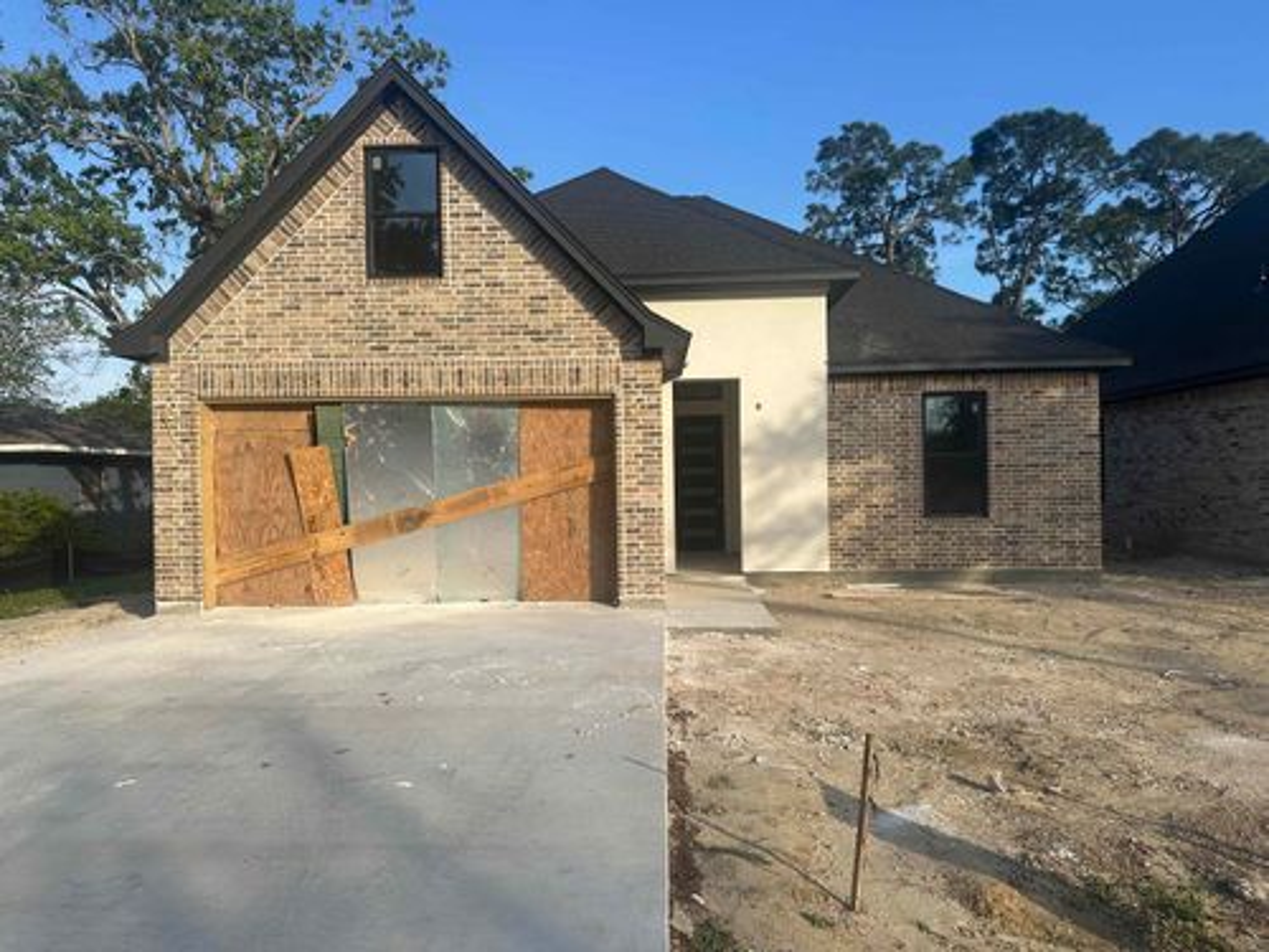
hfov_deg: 71.6
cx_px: 634
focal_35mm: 24
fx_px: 880
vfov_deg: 56.8
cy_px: 476
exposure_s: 1/3472
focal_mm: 6.86
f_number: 1.78
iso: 80
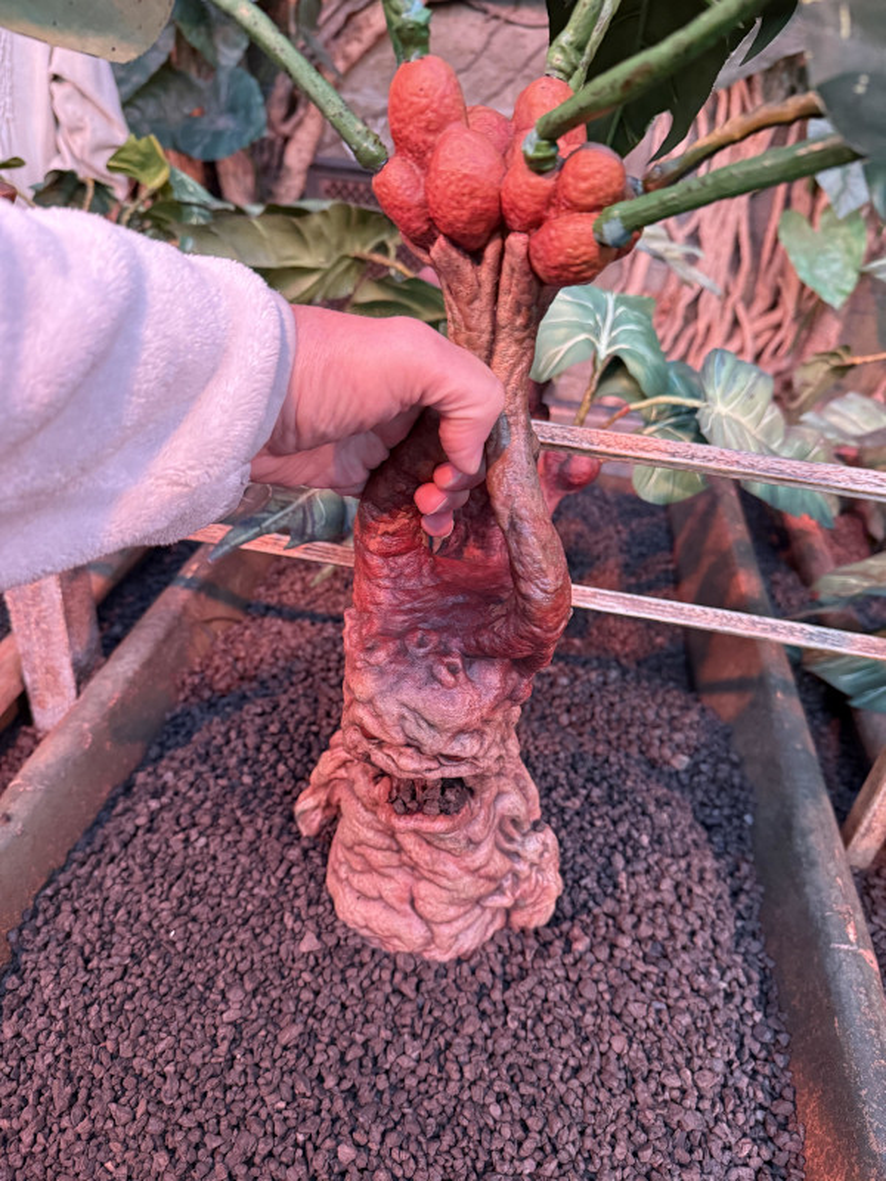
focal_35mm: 24
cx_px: 443
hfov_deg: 56.8
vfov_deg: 71.6
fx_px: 819
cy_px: 590
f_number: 1.78
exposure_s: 1/60
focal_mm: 6.76
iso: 400
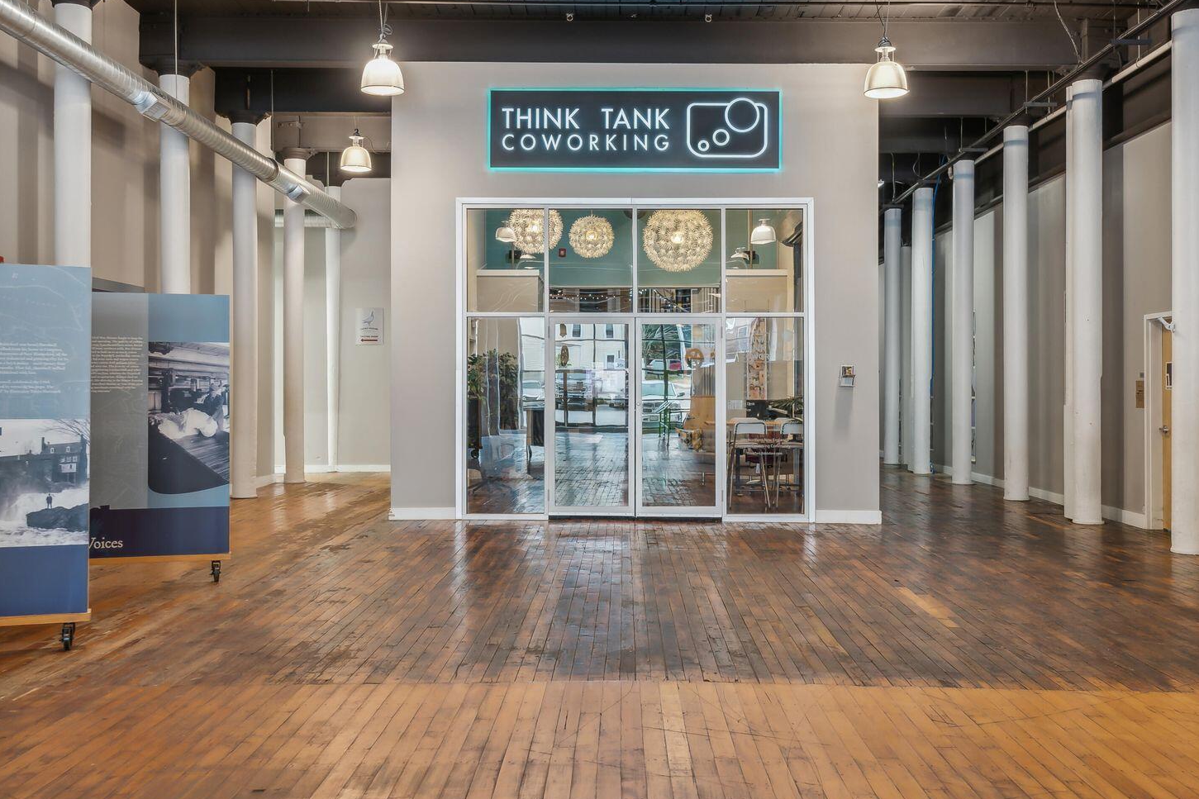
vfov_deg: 35.9
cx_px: 632
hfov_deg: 51.9
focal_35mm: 37
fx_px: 1232
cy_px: 387
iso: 320
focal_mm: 35
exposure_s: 1/3.33
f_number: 7.1
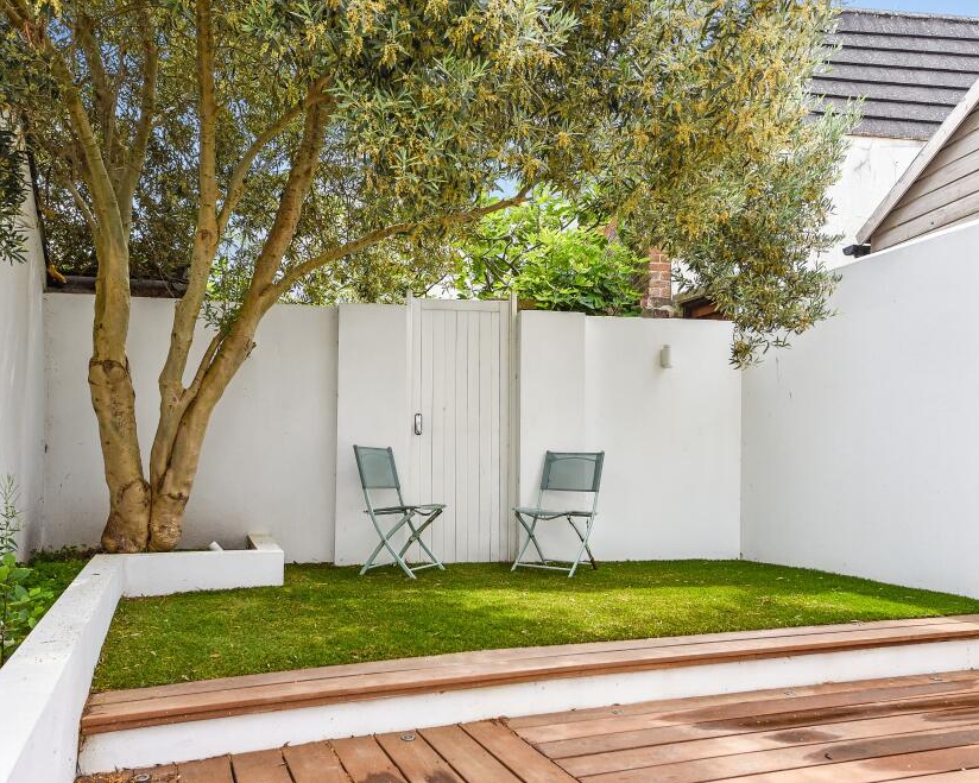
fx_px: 811
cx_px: 491
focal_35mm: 28
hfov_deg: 62.2
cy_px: 405
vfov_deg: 51.5
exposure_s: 1/500
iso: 400
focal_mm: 24
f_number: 8
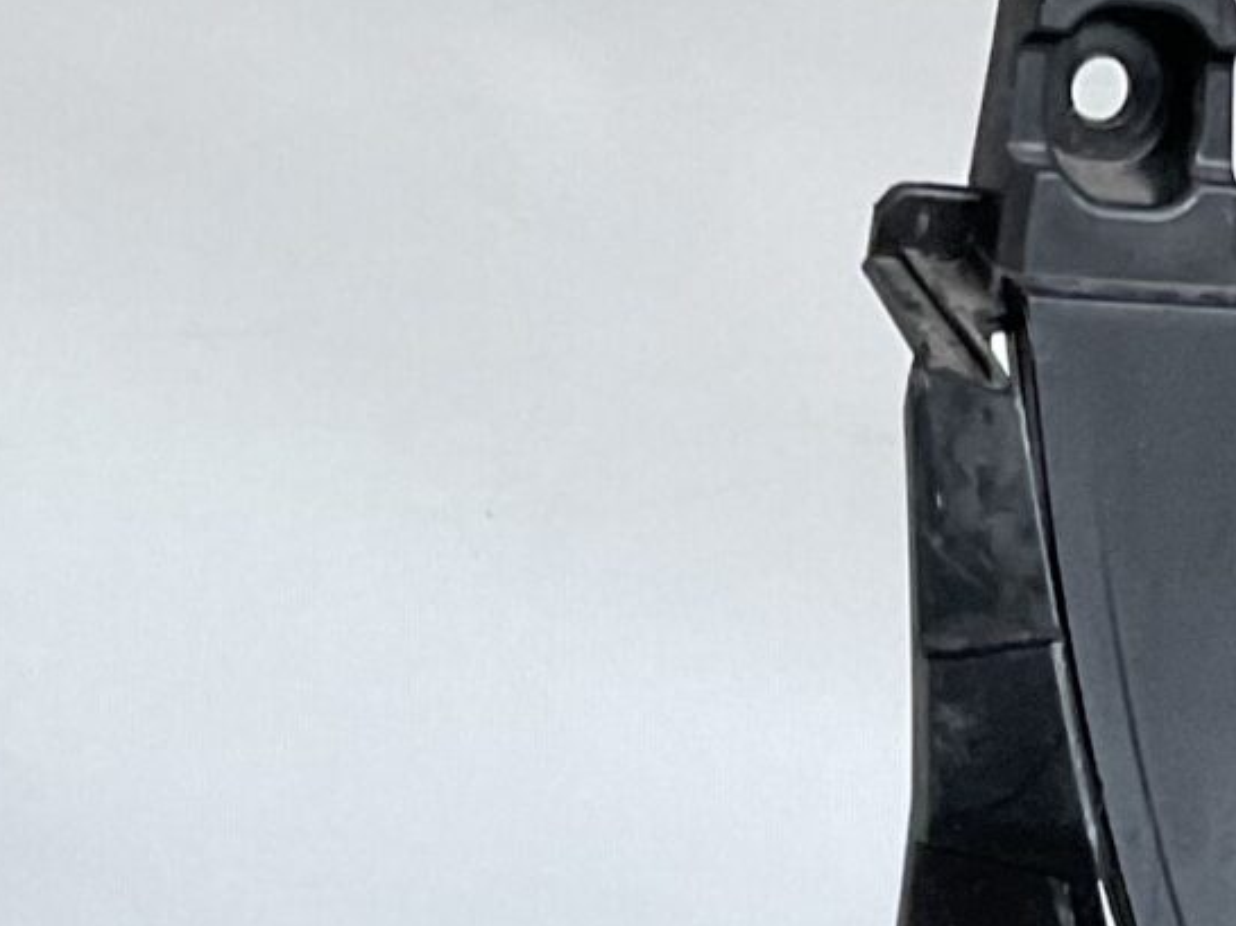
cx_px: 1634
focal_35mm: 136
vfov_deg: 10.2
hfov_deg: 13.9
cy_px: 1727
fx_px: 4854
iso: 80
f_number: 1.8
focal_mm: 3
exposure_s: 1/50
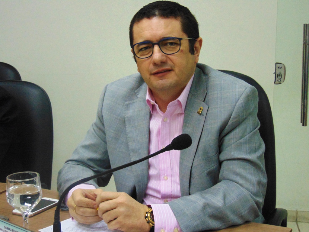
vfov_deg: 24.4
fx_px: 536
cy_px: 116
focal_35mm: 60
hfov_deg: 32.2
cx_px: 154
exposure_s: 1/30
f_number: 3.6
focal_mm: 10.8
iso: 400
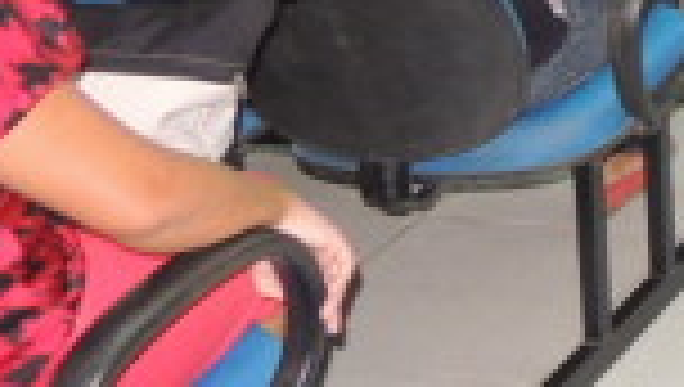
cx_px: 1323
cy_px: -436
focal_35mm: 103
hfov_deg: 16.4
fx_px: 1871
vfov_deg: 10.6
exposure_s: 1/30
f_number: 3
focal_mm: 4.3
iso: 320
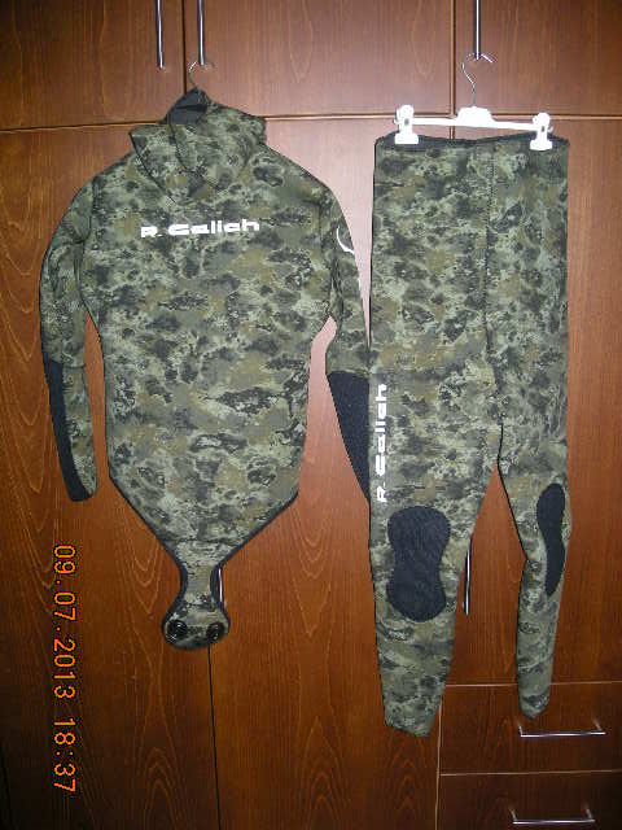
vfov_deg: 52.6
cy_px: 415
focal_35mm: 35
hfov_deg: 40.7
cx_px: 311
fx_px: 839
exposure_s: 1/60
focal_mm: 5.7
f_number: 2.8
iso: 200
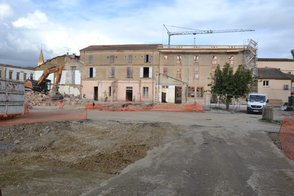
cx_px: 147
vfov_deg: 47.9
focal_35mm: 27
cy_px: 98
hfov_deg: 67.4
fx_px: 220
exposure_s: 1/200
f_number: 7.1
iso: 100
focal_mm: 18
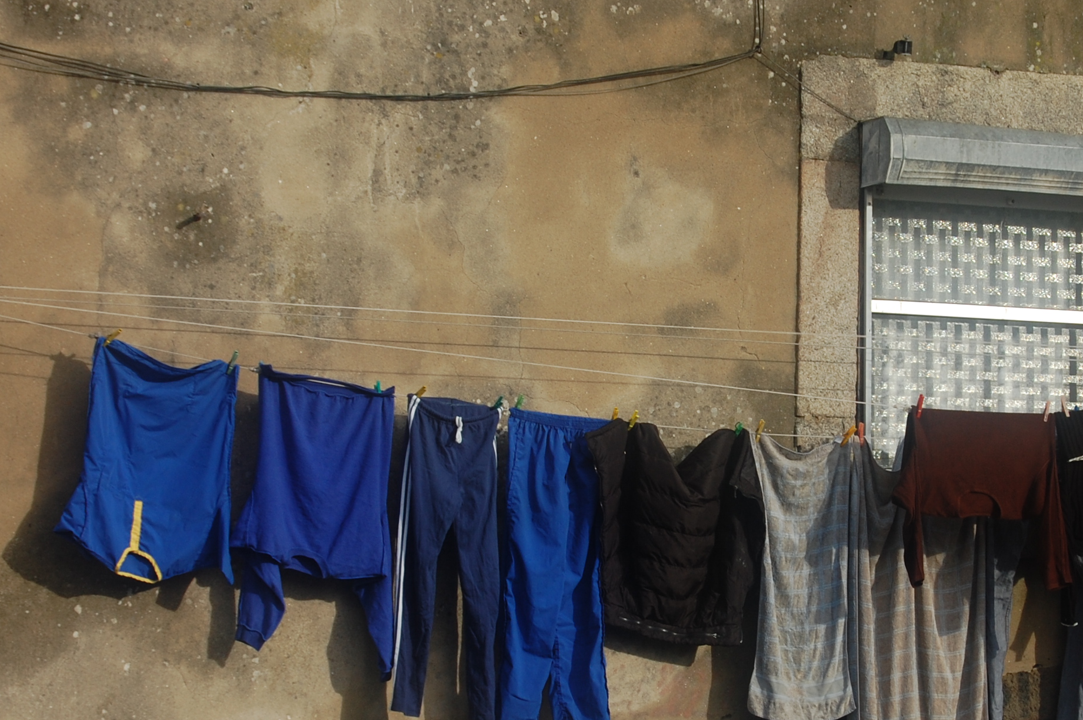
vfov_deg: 10.2
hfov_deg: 15.2
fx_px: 4052
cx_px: 704
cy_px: 418
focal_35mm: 135
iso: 200
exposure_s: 1/320
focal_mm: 55
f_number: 9
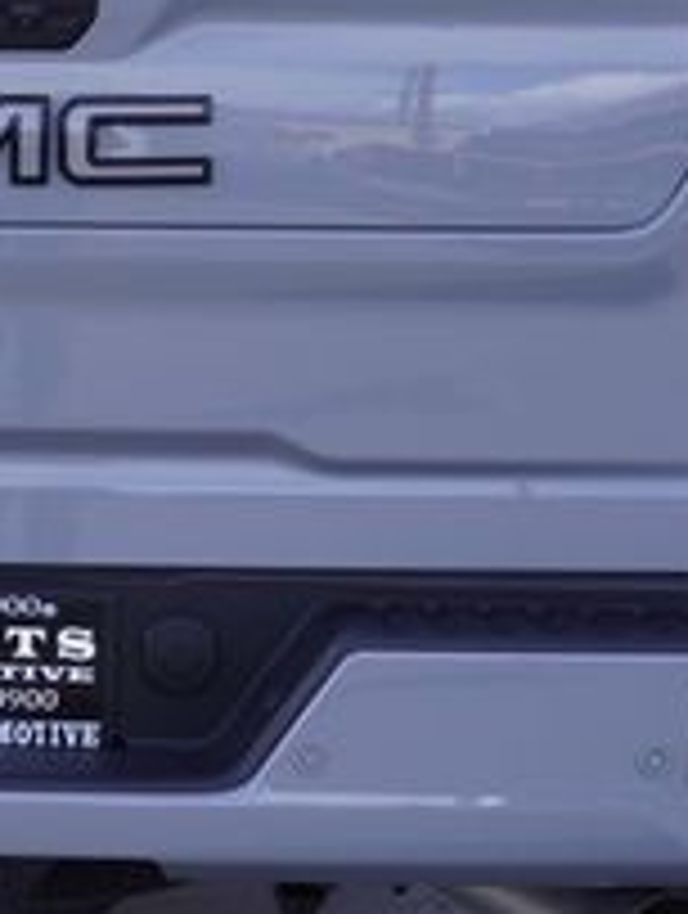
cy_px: 405
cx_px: -85
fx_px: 2879
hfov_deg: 13.3
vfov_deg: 18.0
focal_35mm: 109
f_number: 8
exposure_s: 1/100
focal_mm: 24
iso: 100
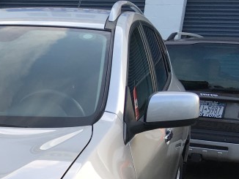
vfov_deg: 15.5
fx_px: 629
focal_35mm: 91
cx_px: -100
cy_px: 226
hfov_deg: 19.3
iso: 32
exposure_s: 1/120
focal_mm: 4.15
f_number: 2.2
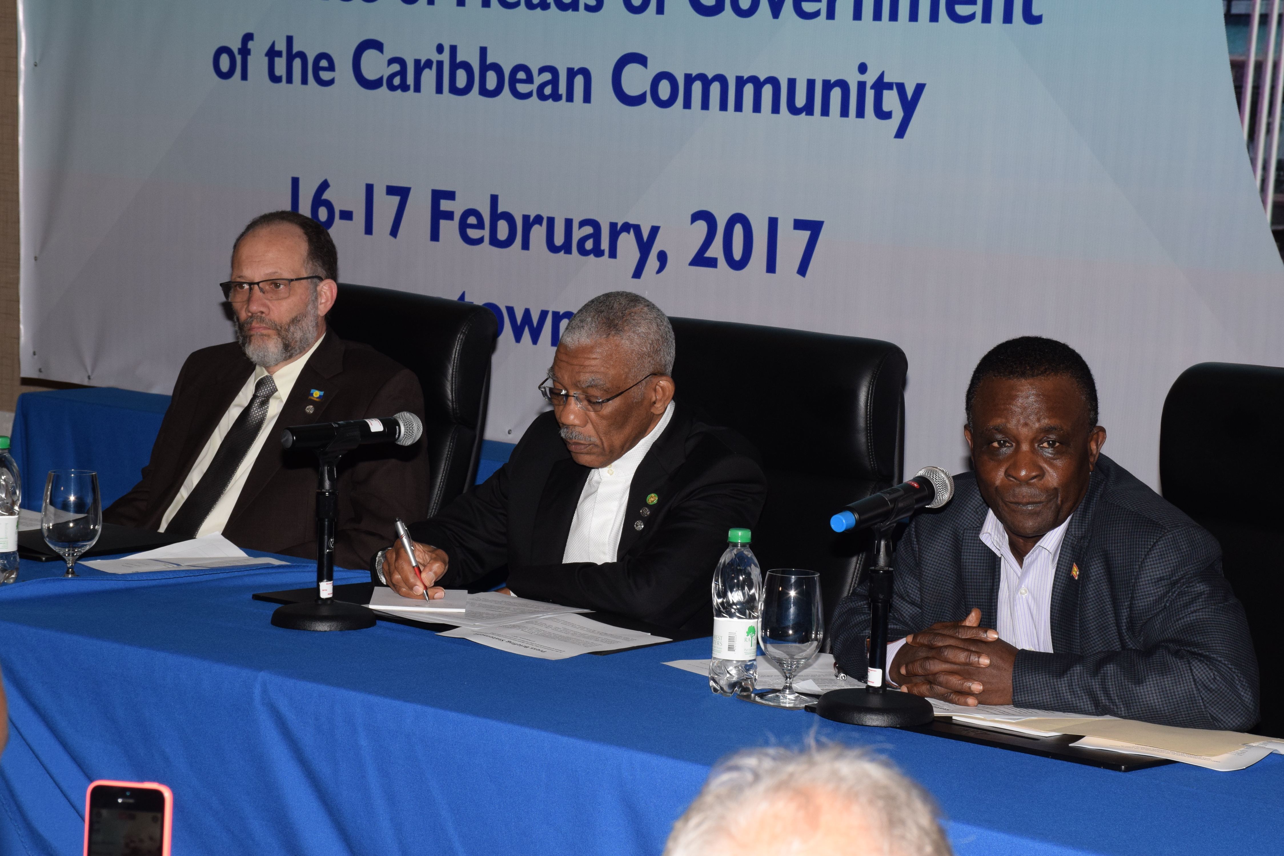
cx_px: 642
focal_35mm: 105
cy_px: 428
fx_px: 3746
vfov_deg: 13.0
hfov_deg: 19.5
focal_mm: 70
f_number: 11
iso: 800
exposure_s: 1/160
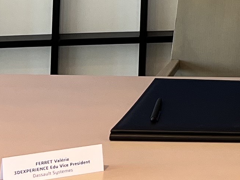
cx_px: 473
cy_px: -207
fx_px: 1123
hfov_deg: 11.1
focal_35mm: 162
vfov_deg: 8.6
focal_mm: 5.7
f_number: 1.5
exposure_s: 1/100
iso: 80
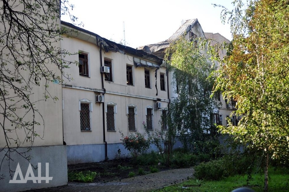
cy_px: 96
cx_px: 144
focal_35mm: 52
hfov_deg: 37.9
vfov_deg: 25.7
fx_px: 421
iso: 250
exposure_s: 1/320
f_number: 5
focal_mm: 35
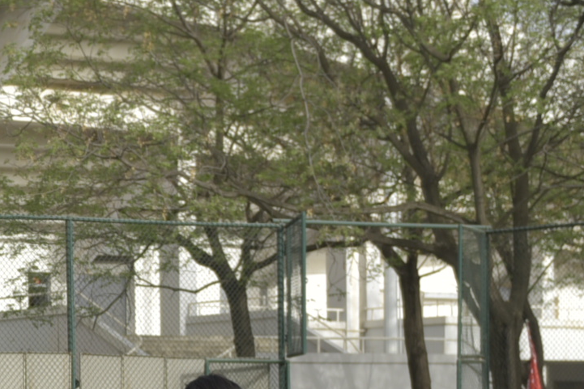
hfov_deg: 13.2
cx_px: -271
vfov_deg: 9.0
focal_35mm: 148
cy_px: 577
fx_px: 2401
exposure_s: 1/640
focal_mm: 29
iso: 64
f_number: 2.8
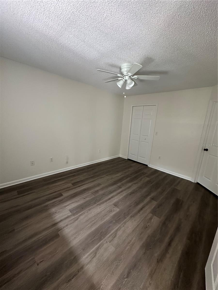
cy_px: 145
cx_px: 109
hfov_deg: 85.7
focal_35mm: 14
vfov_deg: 102.1
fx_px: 118
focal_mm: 2.22
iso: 500
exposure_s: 1/60
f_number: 2.2
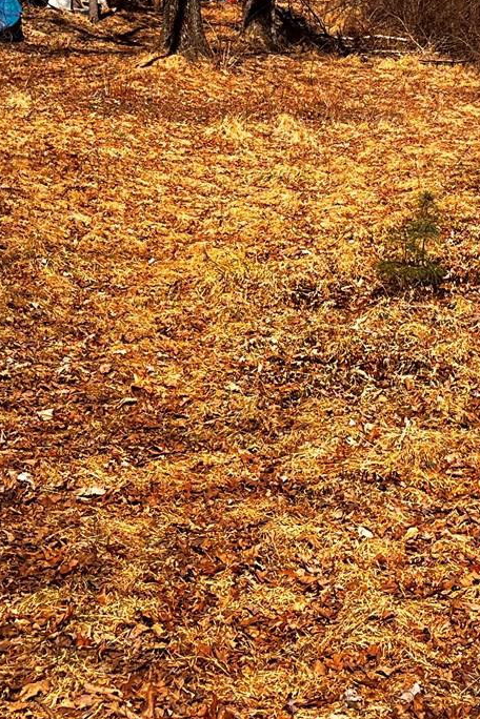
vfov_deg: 23.9
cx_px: 435
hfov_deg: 16.6
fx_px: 1620
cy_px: -15
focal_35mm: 81
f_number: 1.6
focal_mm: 5.1
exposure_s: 1/2410
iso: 50
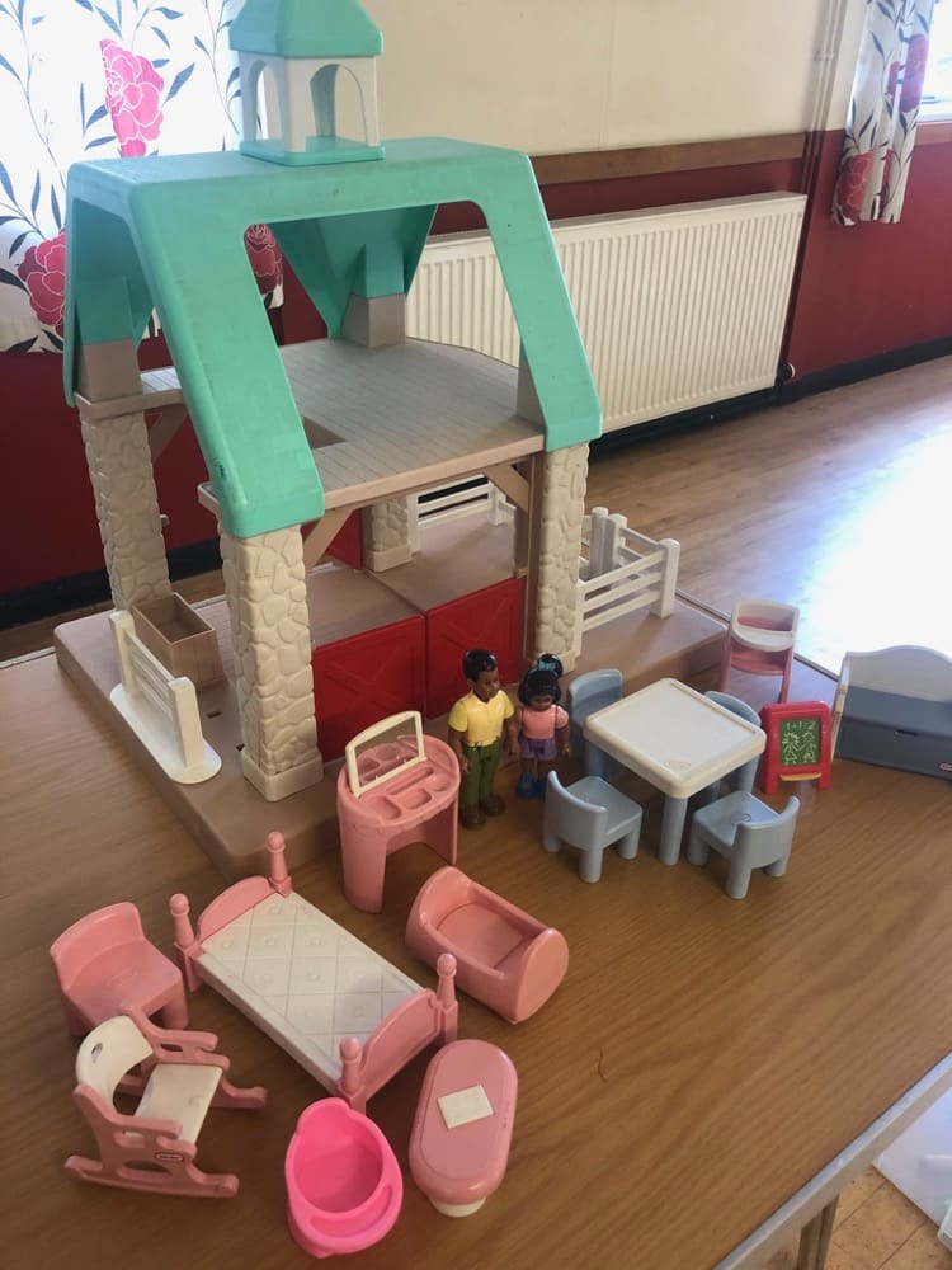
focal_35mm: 28
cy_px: 635
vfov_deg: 63.4
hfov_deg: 49.7
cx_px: 476
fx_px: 1027
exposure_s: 1/20
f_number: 1.8
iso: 40
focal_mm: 4
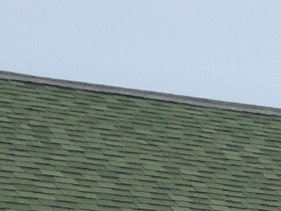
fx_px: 1909
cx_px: 484
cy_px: 591
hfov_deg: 8.2
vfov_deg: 5.9
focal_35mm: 235
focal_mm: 4.12
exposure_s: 1/2088
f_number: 2.4
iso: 50
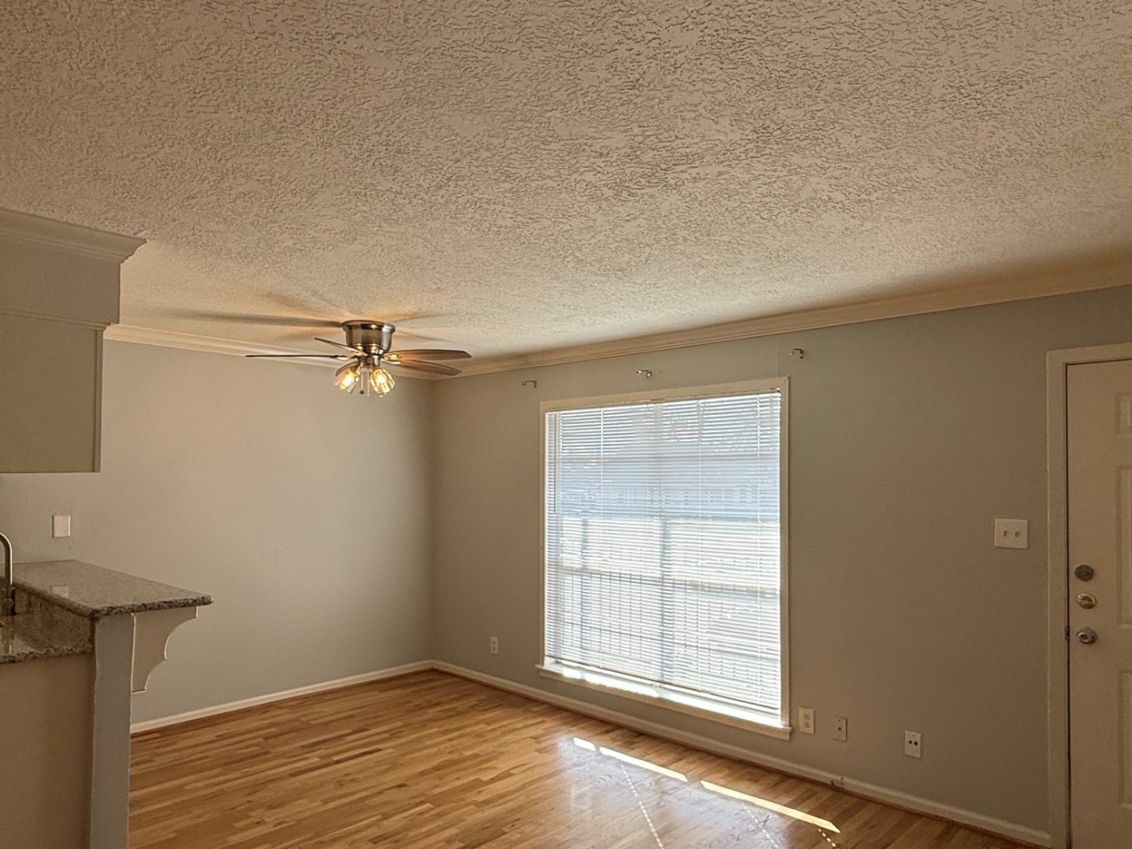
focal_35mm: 23
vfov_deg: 58.7
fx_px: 752
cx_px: 578
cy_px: 468
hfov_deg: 73.9
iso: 64
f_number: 2.2
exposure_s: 1/238
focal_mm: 2.22
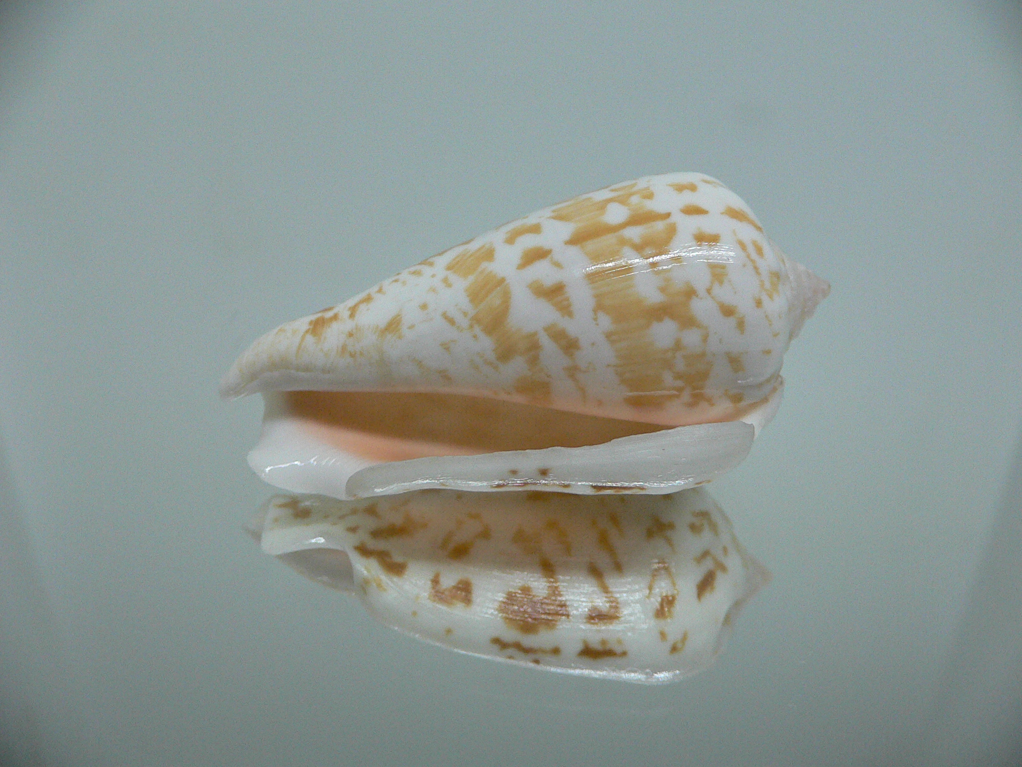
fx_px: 1033
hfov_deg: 52.6
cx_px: 511
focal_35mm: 35
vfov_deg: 40.7
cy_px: 384
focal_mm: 4.6
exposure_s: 1/60
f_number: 2.8
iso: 200
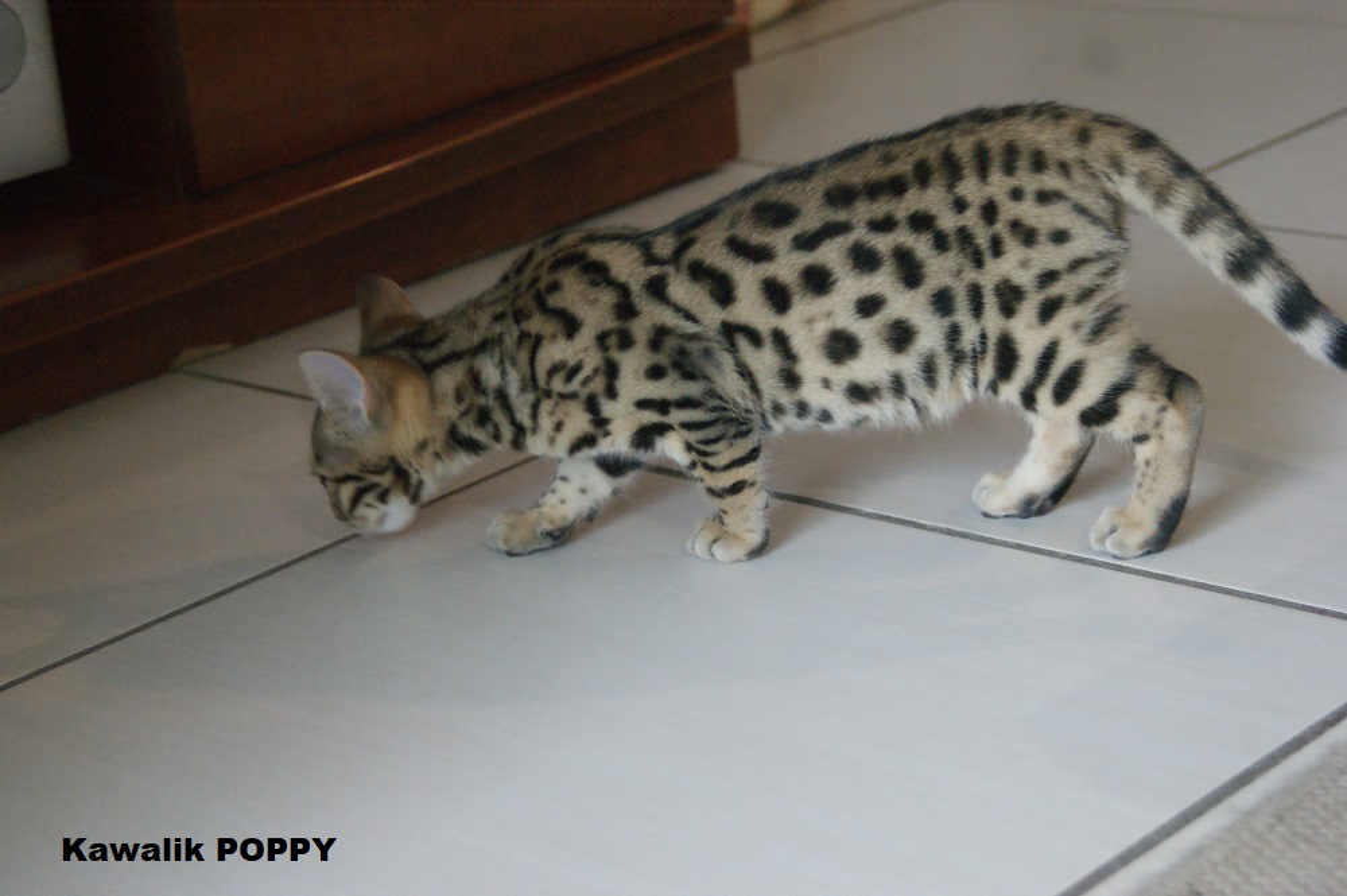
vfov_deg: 16.5
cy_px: 448
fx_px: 3084
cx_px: 674
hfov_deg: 24.6
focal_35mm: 82
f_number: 5.6
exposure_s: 1/50
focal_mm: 55
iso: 1600
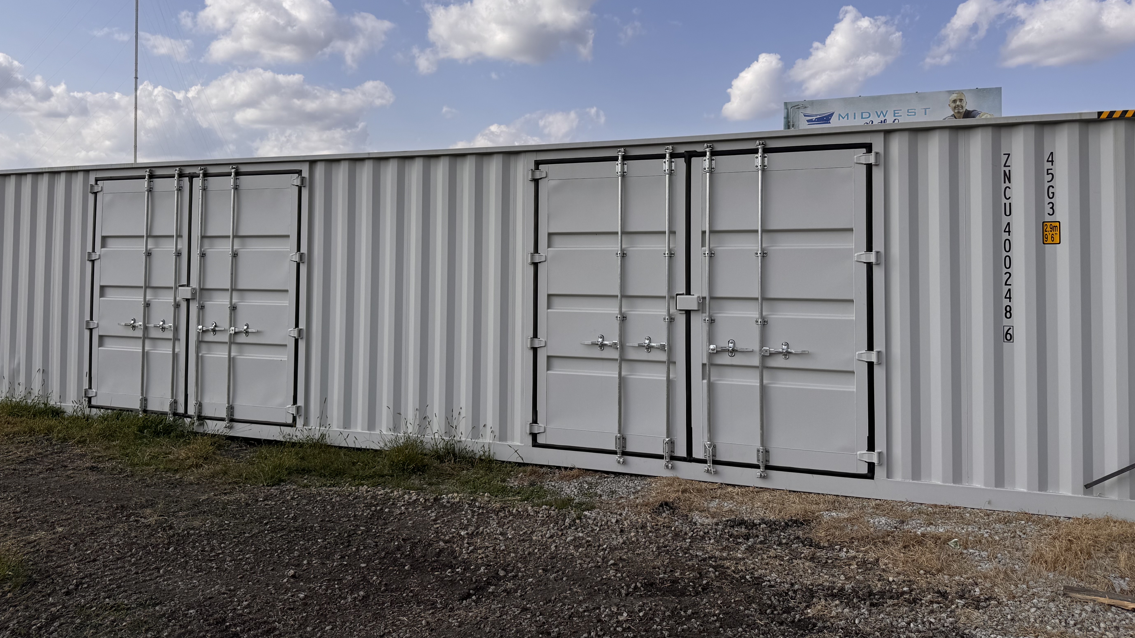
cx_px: 567
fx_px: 813
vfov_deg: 42.6
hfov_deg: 69.9
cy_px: 241
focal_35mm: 27
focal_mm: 6.76
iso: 80
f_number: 1.78
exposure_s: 1/7092
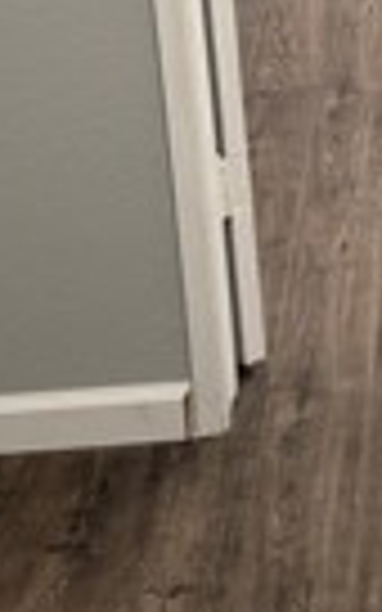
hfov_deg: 10.5
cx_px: 611
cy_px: -45
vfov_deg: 16.9
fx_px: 1999
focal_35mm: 120
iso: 160
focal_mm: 6.76
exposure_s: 1/60
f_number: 1.78
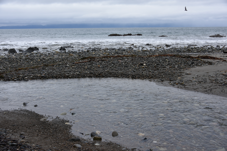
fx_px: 277
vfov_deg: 30.5
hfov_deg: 44.5
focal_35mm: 44
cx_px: 114
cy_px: 76
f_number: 7.1
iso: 100
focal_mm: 44
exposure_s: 1/200
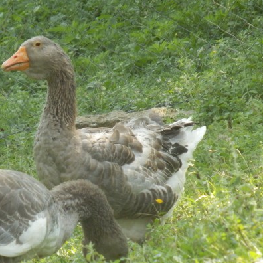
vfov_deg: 3.3
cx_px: 82
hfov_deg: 3.3
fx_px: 4607
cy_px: 175
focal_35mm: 536
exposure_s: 1/320
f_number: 5.9
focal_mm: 52.5
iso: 320
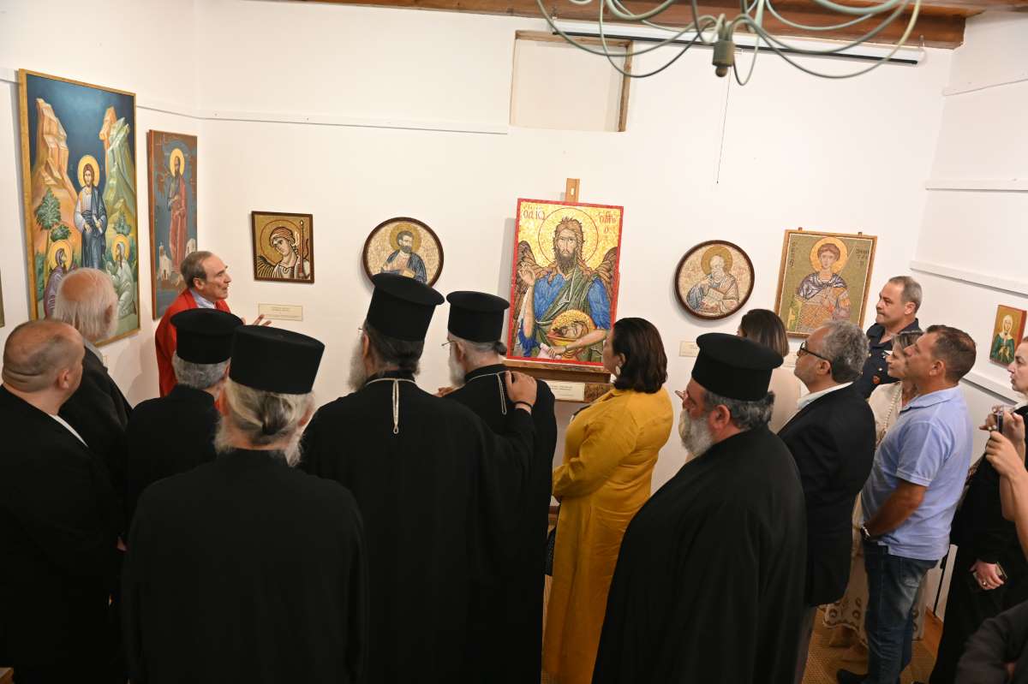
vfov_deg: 53.1
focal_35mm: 24
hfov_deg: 73.8
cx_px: 514
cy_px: 342
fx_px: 685
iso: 2000
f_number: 4.5
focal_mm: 24
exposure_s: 1/160
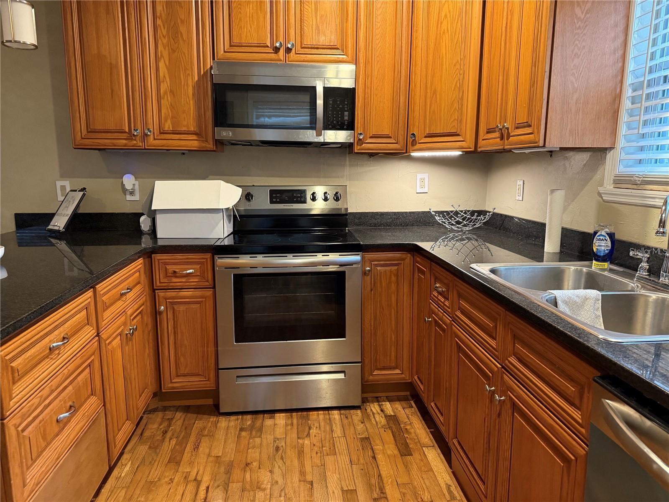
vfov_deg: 56.8
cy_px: 251
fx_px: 464
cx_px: 334
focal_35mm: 24
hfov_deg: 71.6
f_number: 1.78
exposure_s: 1/60
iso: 500
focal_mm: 6.76
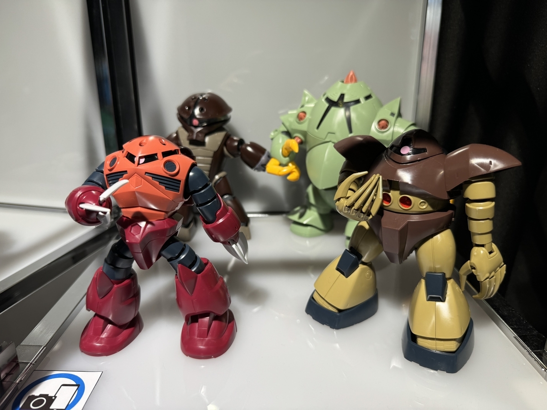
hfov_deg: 71.6
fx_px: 379
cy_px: 205
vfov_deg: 56.8
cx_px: 274
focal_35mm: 24
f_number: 1.78
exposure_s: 1/205
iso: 64
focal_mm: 6.76
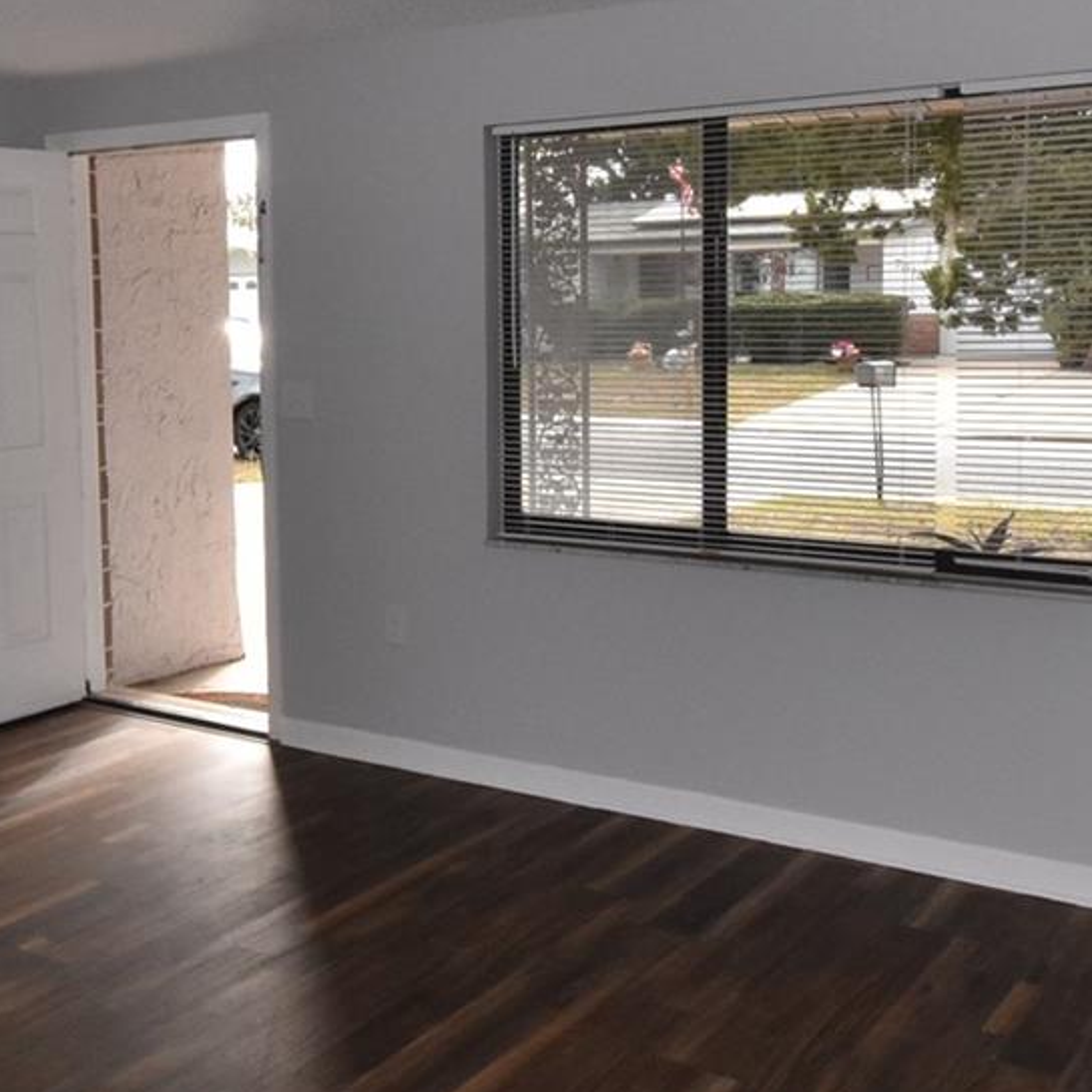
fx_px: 1606
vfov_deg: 37.4
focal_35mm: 45
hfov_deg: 36.7
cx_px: 273
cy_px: 425
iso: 1600
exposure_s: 1/200
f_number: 20
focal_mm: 12
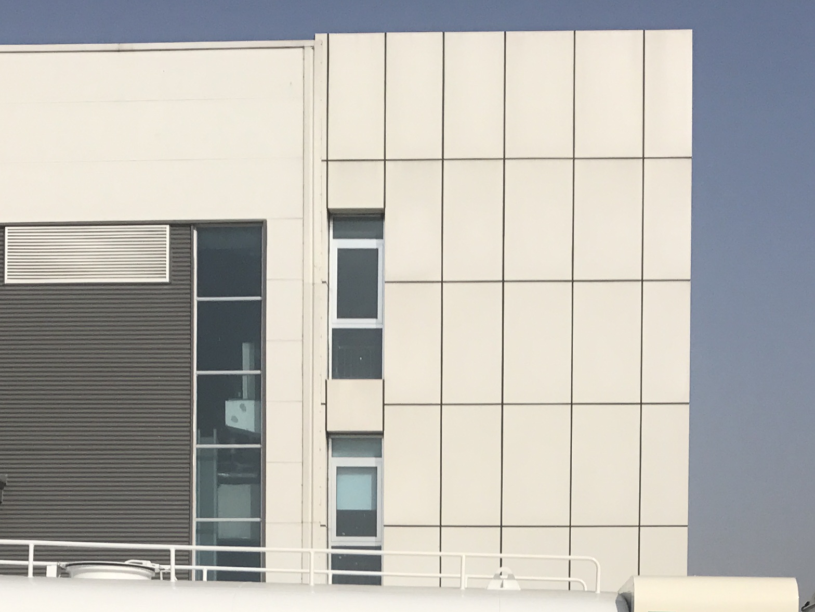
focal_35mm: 72
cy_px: 762
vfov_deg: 19.1
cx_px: 449
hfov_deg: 27.0
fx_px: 1695
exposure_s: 1/6410
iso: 20
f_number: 1.8
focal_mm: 3.99
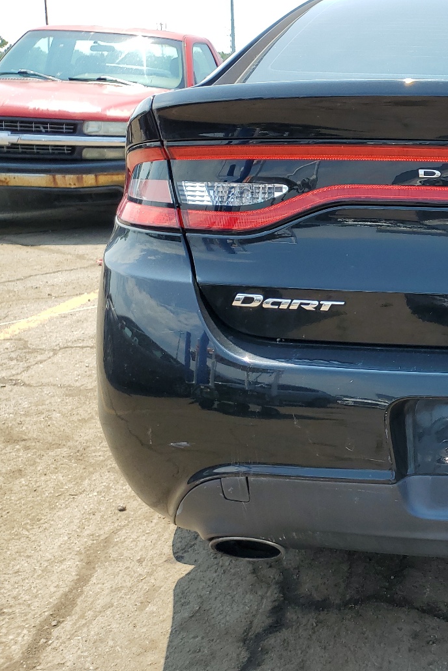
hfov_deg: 28.3
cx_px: 521
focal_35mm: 42
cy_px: 287
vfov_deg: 46.3
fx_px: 784
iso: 50
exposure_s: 1/1250
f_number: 1.5
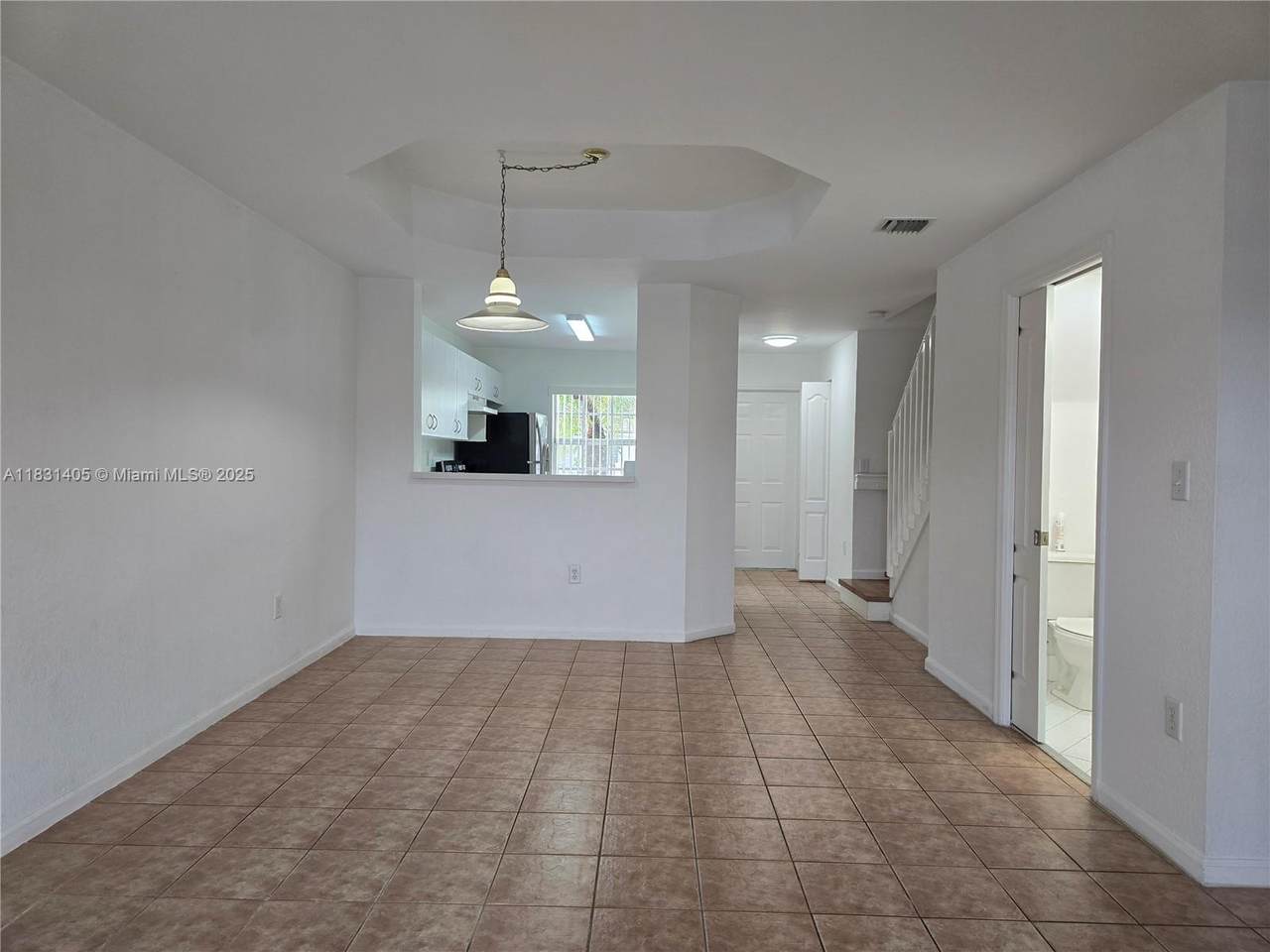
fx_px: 844
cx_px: 635
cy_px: 476
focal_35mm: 23
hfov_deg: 73.9
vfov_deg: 58.9
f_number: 1.7
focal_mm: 6.3
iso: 125
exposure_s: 1/120
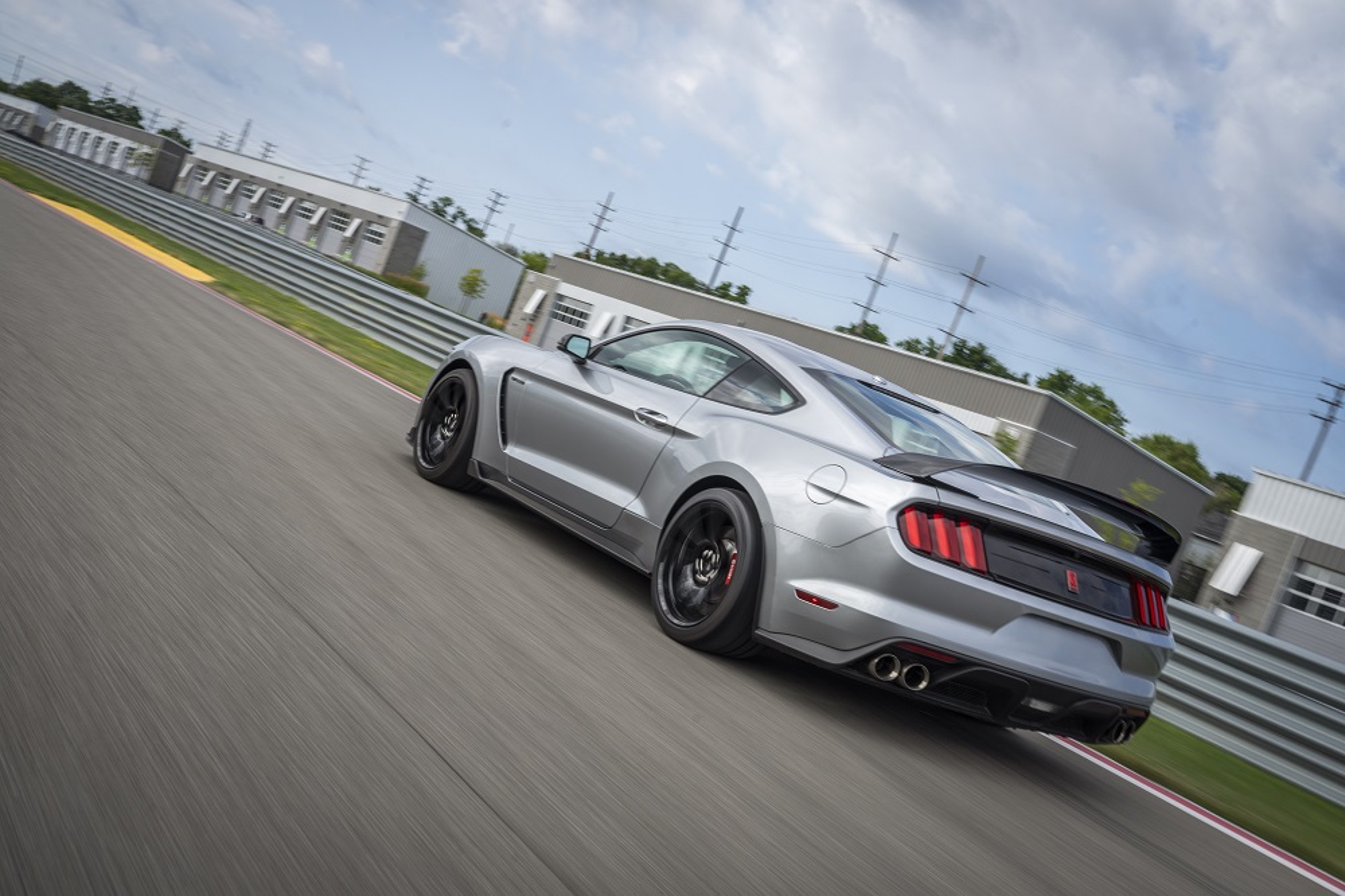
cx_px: 672
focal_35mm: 43
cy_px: 448
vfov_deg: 31.2
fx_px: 1606
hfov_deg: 45.4
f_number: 13
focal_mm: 43
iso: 50
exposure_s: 1/50
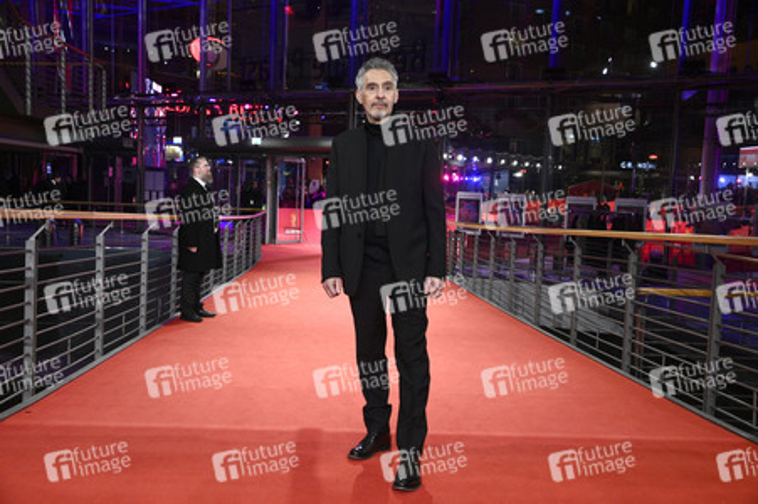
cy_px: 252
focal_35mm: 38
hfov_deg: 50.7
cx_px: 379
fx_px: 800
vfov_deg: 35.0
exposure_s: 1/250
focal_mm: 38
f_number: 5.6
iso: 4000
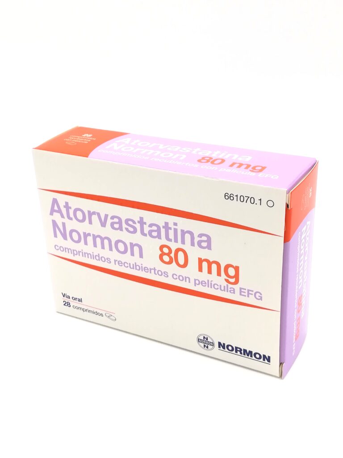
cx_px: 172
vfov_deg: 41.2
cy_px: 229
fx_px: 608
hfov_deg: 31.5
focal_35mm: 46
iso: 50
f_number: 2.2
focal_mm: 3.83
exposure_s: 1/394
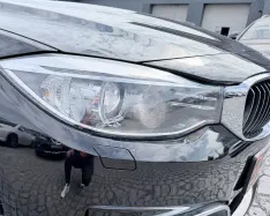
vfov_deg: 40.3
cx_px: 66
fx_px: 288
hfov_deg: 48.3
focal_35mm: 36
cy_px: 155
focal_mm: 6.76
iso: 100
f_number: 1.78
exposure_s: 1/1949
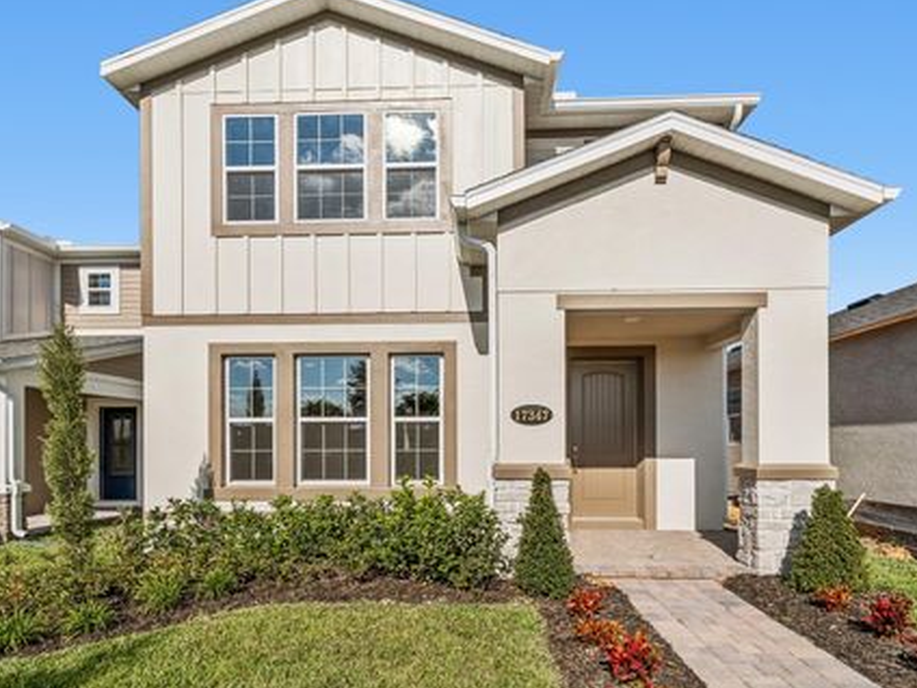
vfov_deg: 74.7
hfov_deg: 91.0
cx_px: 467
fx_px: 450
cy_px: 336
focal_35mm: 17
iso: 100
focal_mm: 10
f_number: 7.1
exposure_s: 1/1000
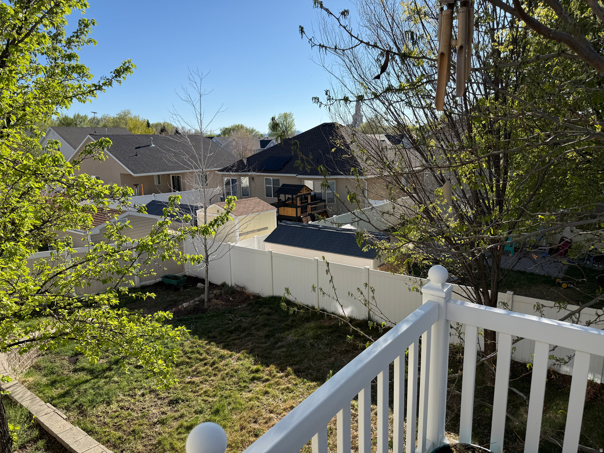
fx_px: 419
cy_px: 226
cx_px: 302
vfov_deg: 56.8
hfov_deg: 71.6
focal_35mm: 24
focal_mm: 6.76
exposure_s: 1/3584
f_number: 1.78
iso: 80
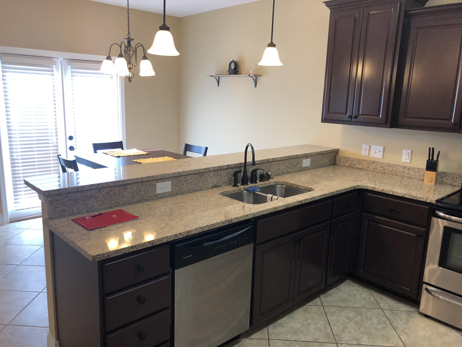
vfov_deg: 48.2
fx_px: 387
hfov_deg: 61.7
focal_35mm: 29
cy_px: 174
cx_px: 231
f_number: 1.8
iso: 32
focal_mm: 3.99
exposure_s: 1/30
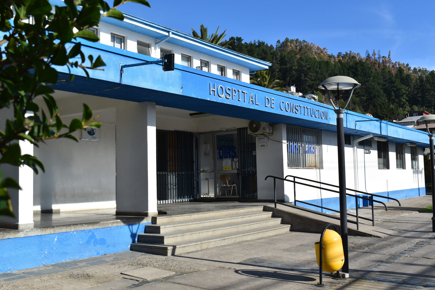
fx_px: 471
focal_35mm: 39
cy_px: 145
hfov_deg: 49.6
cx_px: 218
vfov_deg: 34.2
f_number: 9
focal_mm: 26
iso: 100
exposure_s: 1/320
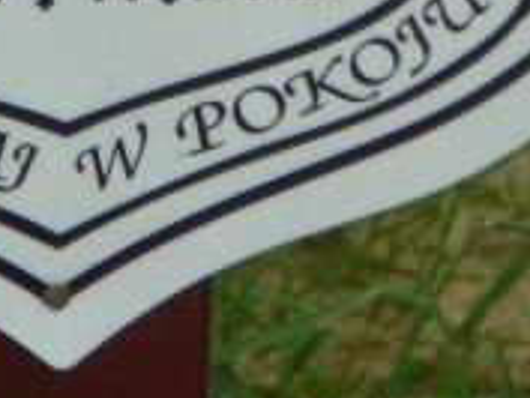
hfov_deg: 2.7
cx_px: 102
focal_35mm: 736
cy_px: -305
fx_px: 11276
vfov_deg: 2.0
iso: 80
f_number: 4.1
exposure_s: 1/500
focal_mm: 30.3
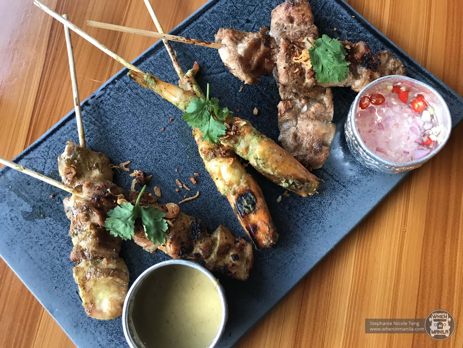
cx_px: 232
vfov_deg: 49.7
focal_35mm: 28
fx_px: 375
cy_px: 174
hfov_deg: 63.4
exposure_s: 1/12
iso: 100
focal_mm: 3.99
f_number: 1.8
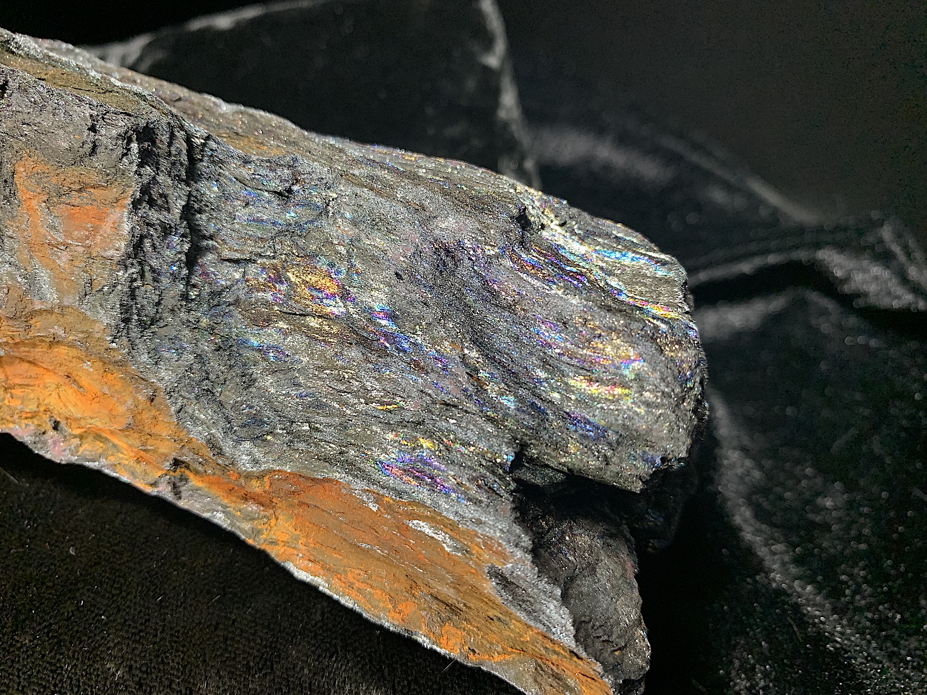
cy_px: 348
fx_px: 696
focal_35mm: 26
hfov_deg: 67.3
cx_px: 464
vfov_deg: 53.1
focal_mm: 4.25
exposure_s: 1/60
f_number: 1.8
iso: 200
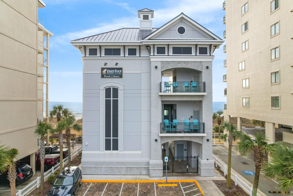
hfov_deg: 78.6
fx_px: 179
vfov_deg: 57.2
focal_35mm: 22
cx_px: 146
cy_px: 98
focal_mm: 8.38
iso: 100
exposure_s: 1/25
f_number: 2.8
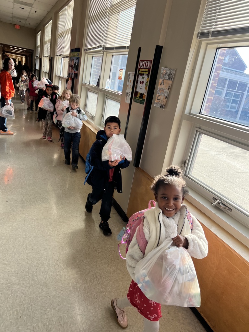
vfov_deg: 67.3
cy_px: 166
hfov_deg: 53.1
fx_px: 249
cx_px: 124
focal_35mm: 26
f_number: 1.5
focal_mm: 5.7
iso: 50
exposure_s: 1/441
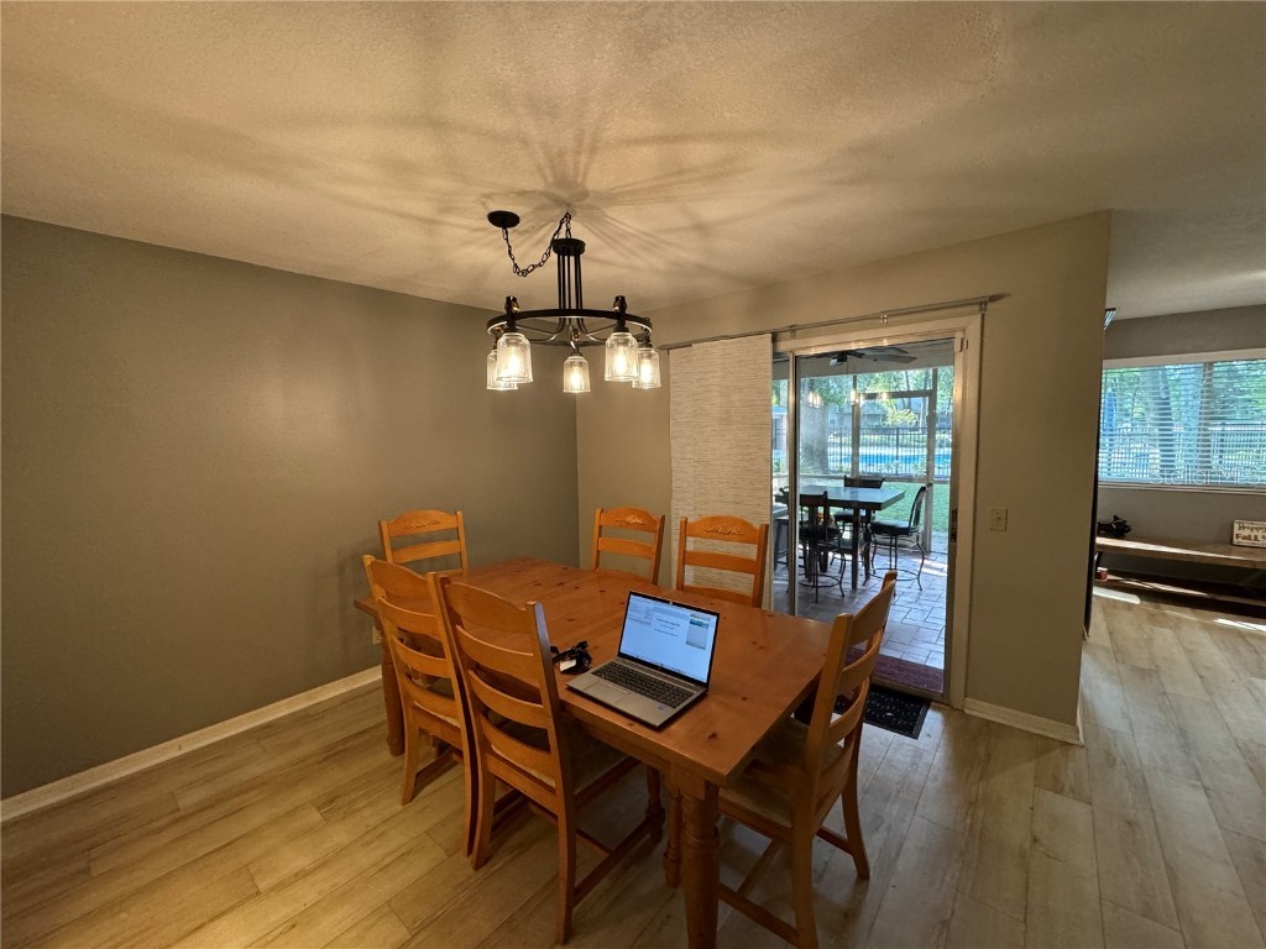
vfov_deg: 85.7
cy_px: 474
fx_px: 512
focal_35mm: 14
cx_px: 633
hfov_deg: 102.1
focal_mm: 2.22
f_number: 2.2
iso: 500
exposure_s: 1/60
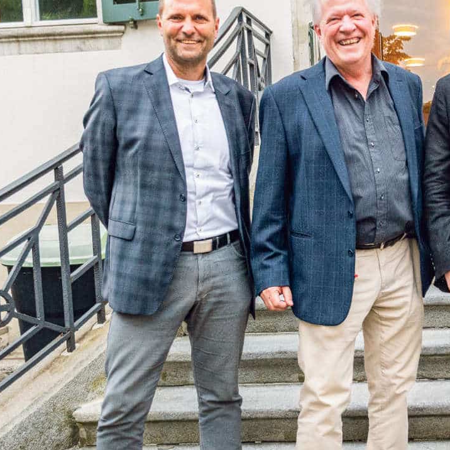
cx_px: 395
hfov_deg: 29.0
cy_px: 254
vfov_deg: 30.0
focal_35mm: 57
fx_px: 838
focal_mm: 20
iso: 1100
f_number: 3.5
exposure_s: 1/125
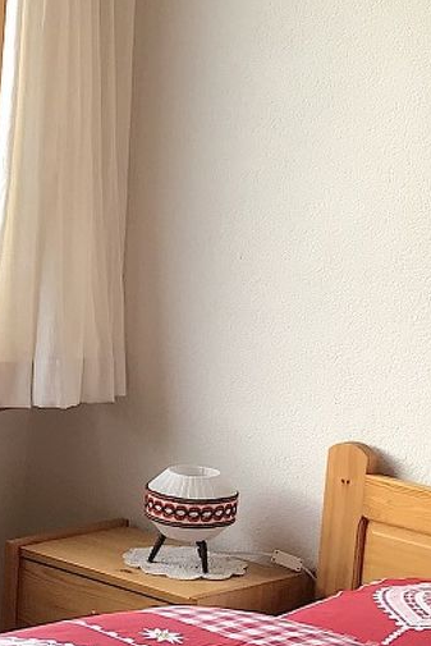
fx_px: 2117
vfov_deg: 17.3
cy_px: 445
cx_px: -343
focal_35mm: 118
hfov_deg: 10.9
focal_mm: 3.99
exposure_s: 1/100
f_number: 1.8
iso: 32
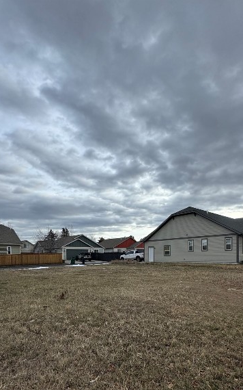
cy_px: 262
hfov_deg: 59.4
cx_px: 139
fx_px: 212
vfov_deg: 82.0
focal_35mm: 20
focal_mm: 2.22
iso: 50
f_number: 2.2
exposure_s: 1/1277
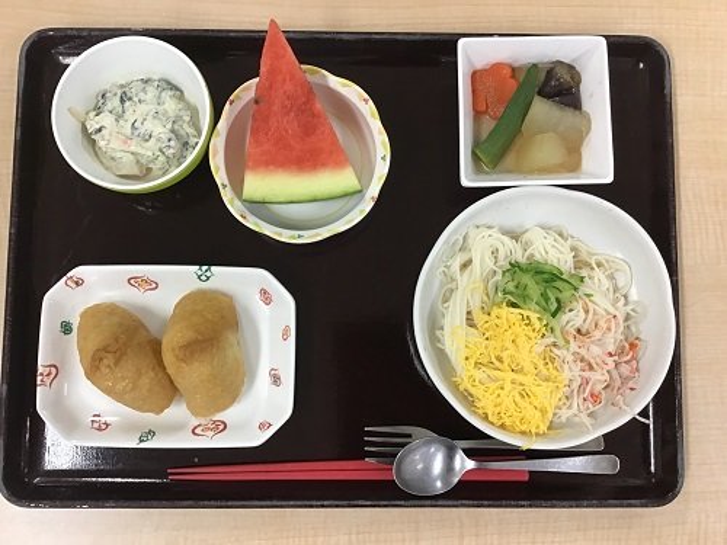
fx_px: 651
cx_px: 364
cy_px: 272
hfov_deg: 58.4
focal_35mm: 31
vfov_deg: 45.4
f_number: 2.4
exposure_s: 1/33
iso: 50
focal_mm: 3.3
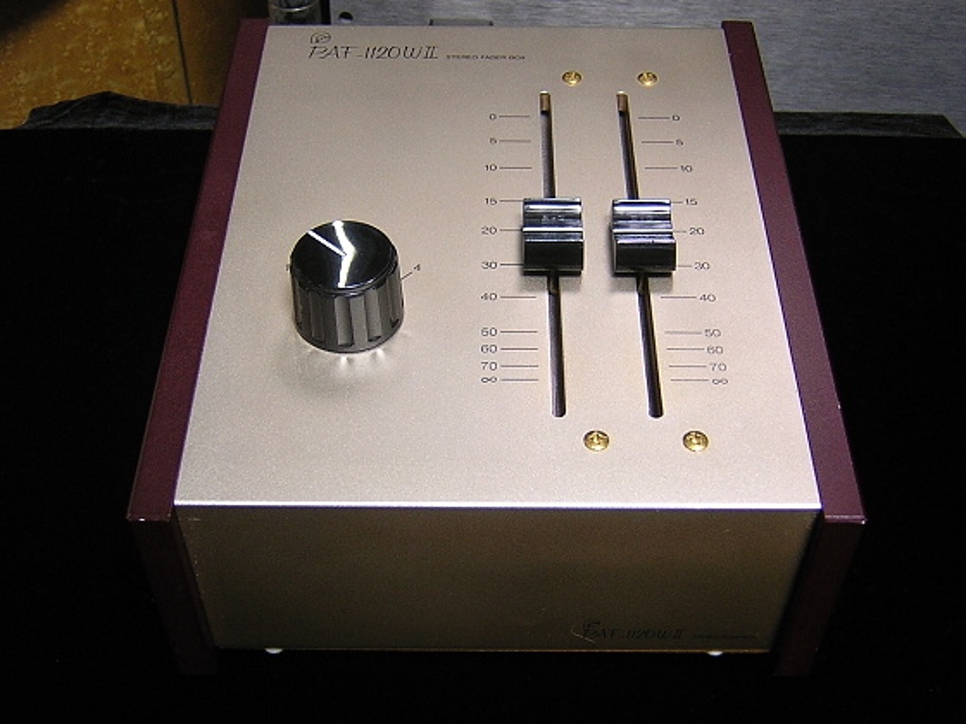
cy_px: 362
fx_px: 1312
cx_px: 483
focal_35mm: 47
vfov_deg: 30.9
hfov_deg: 40.4
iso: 208
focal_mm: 6.1
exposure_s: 1/3.5
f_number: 2.9
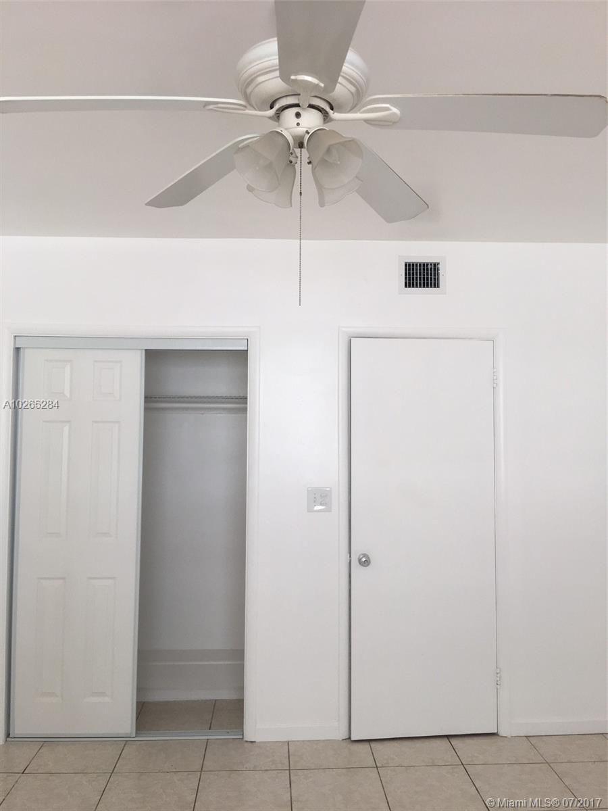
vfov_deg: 61.7
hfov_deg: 48.2
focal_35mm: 29
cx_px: 304
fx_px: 679
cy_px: 406
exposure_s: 1/120
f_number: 2.2
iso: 40
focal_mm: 4.15
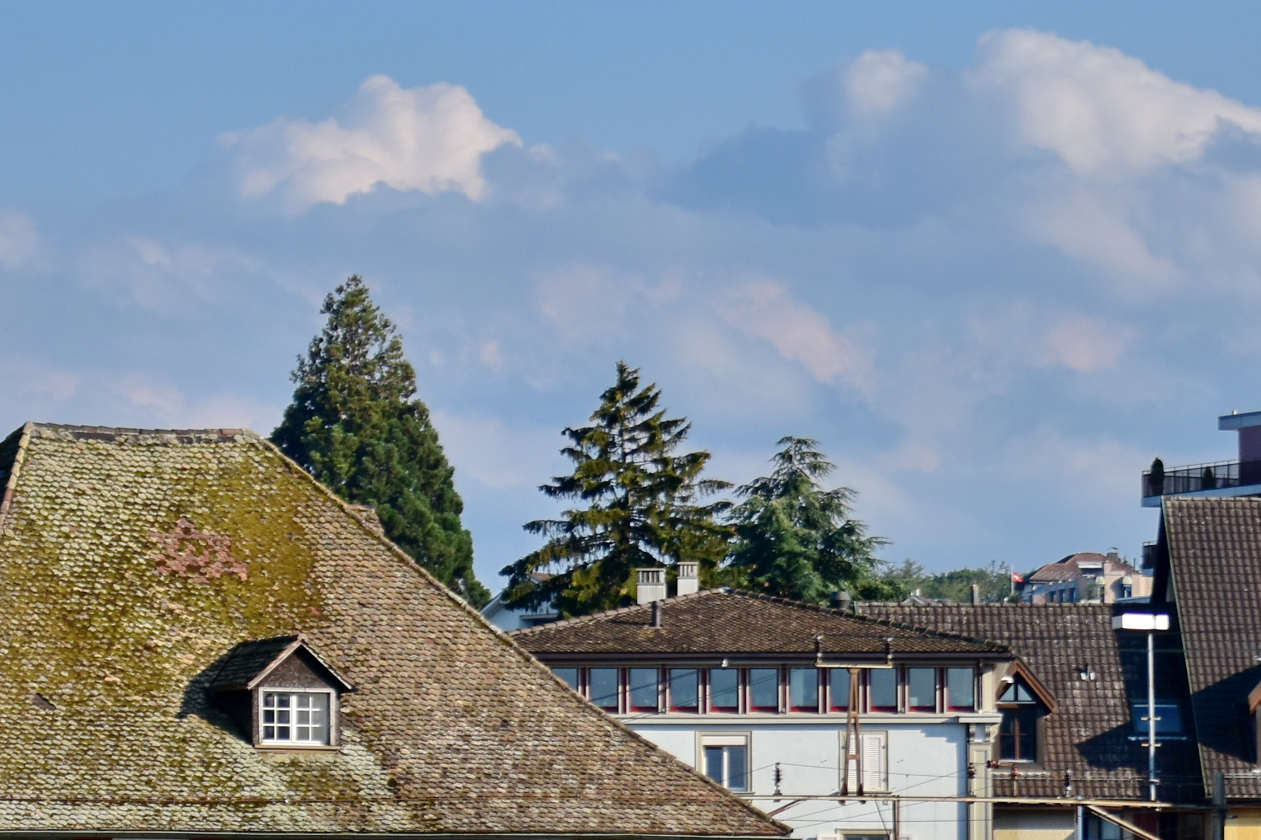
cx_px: 630
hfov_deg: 7.9
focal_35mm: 262
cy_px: 682
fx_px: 9176
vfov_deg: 5.2
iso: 220
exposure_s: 1/2500
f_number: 4
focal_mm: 70
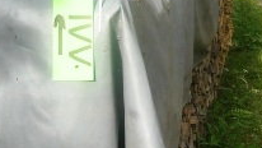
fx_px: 625
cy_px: -50
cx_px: 209
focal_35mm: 90
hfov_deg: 23.3
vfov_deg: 13.0
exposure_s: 1/125
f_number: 3.1
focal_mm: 6.3
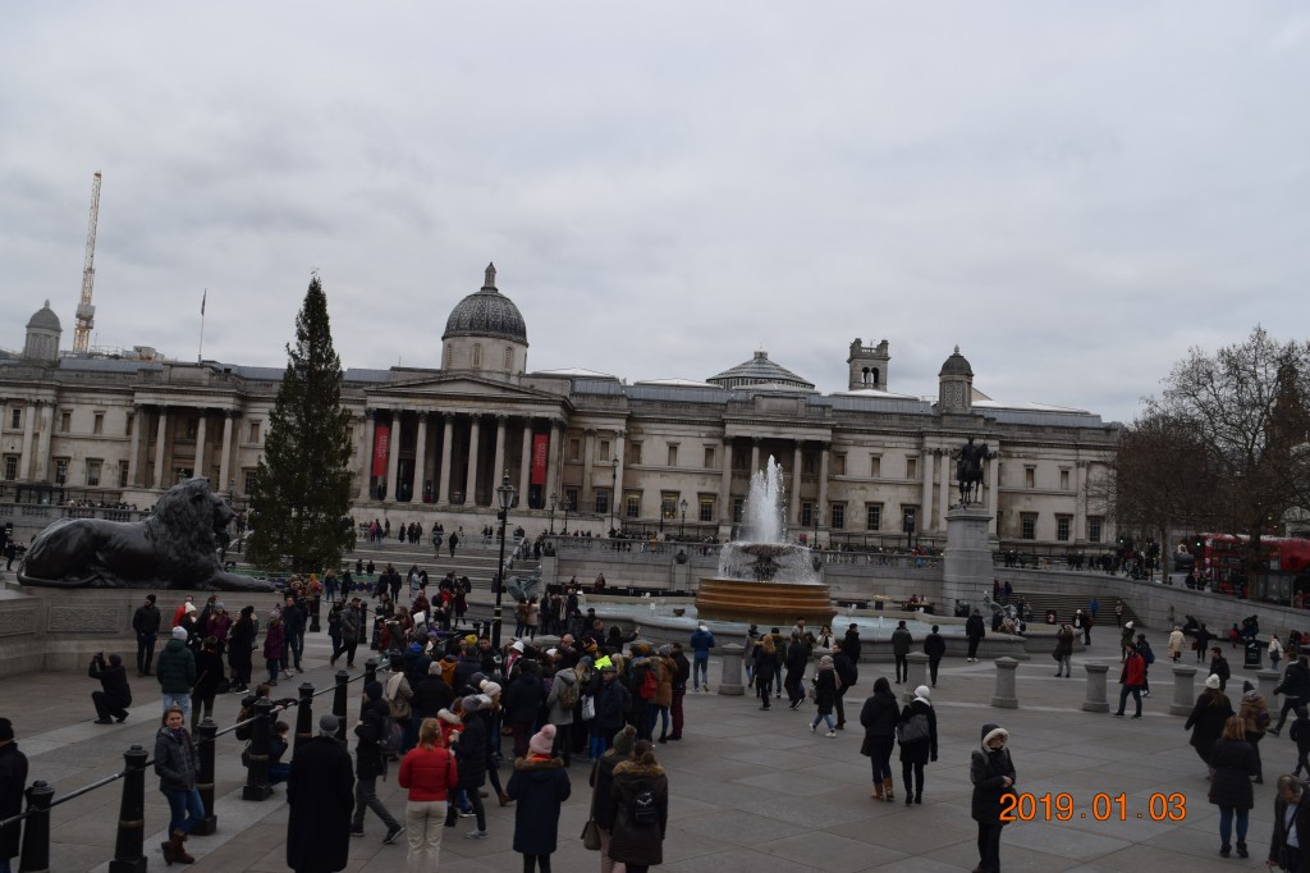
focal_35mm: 32
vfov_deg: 41.7
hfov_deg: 59.5
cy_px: 436
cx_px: 655
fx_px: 1146
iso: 360
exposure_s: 1/250
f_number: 8
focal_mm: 21
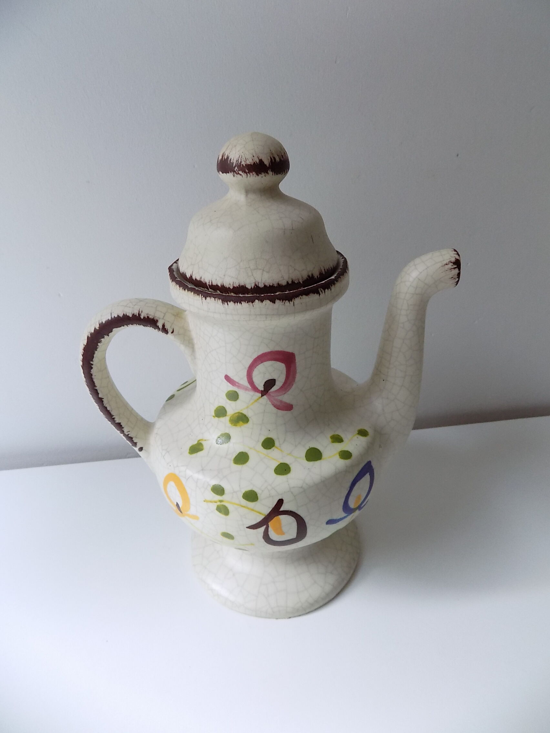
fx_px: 487
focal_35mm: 23
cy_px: 366
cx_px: 275
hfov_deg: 58.9
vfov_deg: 73.9
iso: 250
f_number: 3.1
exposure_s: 1/30
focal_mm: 4
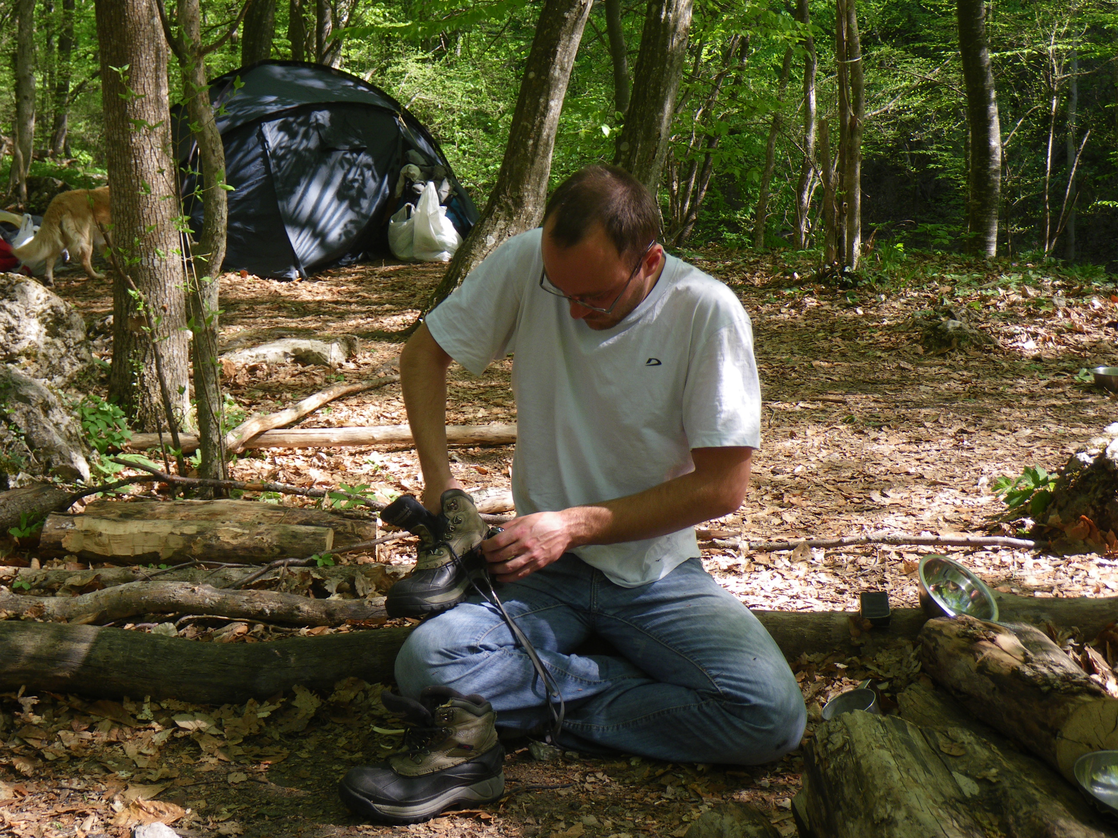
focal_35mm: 42
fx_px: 1356
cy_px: 419
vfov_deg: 34.3
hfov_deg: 44.8
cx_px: 559
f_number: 4.2
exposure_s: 1/60
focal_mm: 7.5
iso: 50
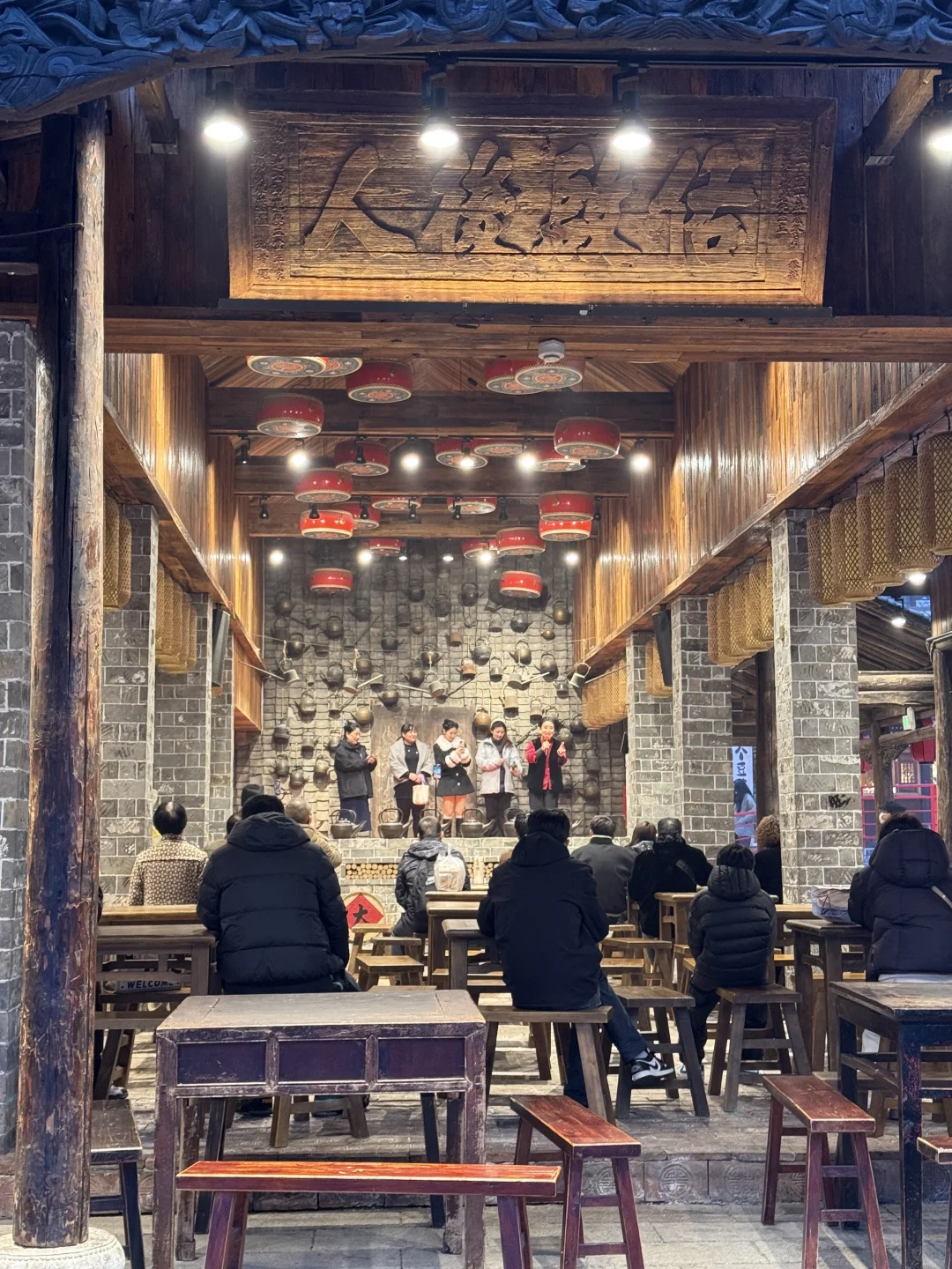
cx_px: 476
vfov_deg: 39.7
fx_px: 1760
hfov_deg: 30.3
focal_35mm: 48
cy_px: 634
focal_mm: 6.76
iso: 160
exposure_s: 1/50
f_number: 1.78
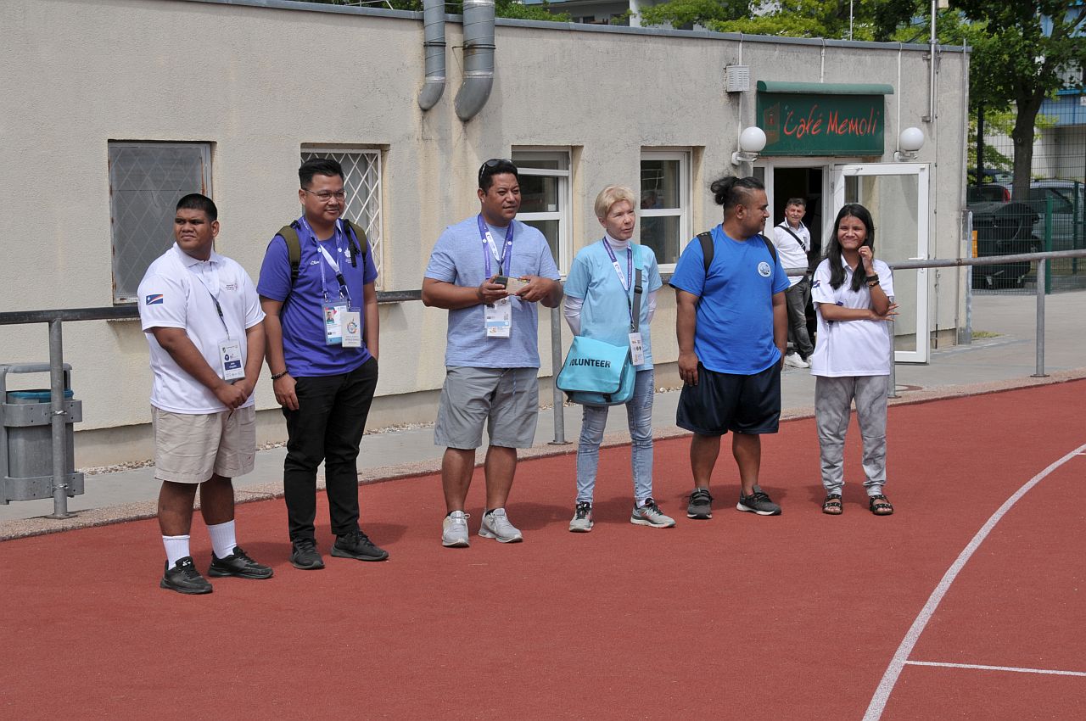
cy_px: 360
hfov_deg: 26.0
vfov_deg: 17.4
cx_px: 543
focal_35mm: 78
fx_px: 2350
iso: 200
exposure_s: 1/500
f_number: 11
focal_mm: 52
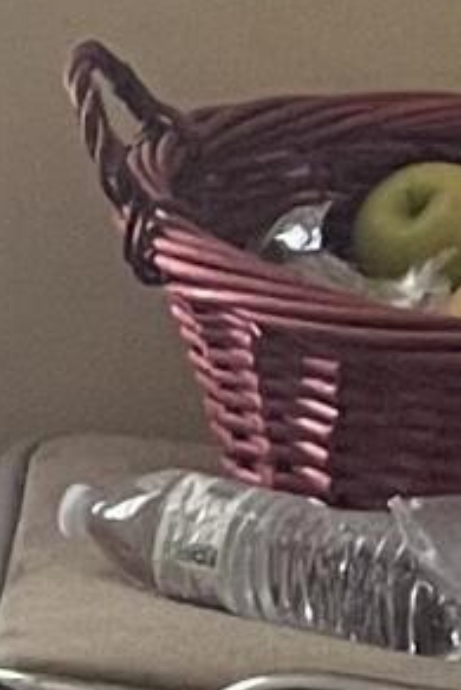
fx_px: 5122
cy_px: -165
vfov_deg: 7.6
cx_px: -1797
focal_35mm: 267
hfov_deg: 4.5
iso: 125
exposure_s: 1/75
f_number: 1.6
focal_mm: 5.1
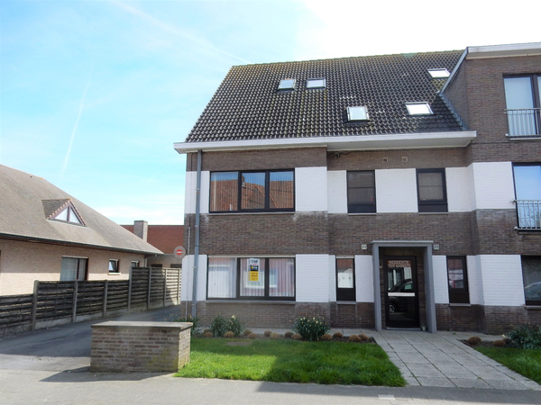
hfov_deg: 69.4
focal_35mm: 25
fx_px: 391
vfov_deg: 54.9
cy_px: 202
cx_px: 270
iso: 125
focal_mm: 4.5
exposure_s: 1/800
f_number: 3.7
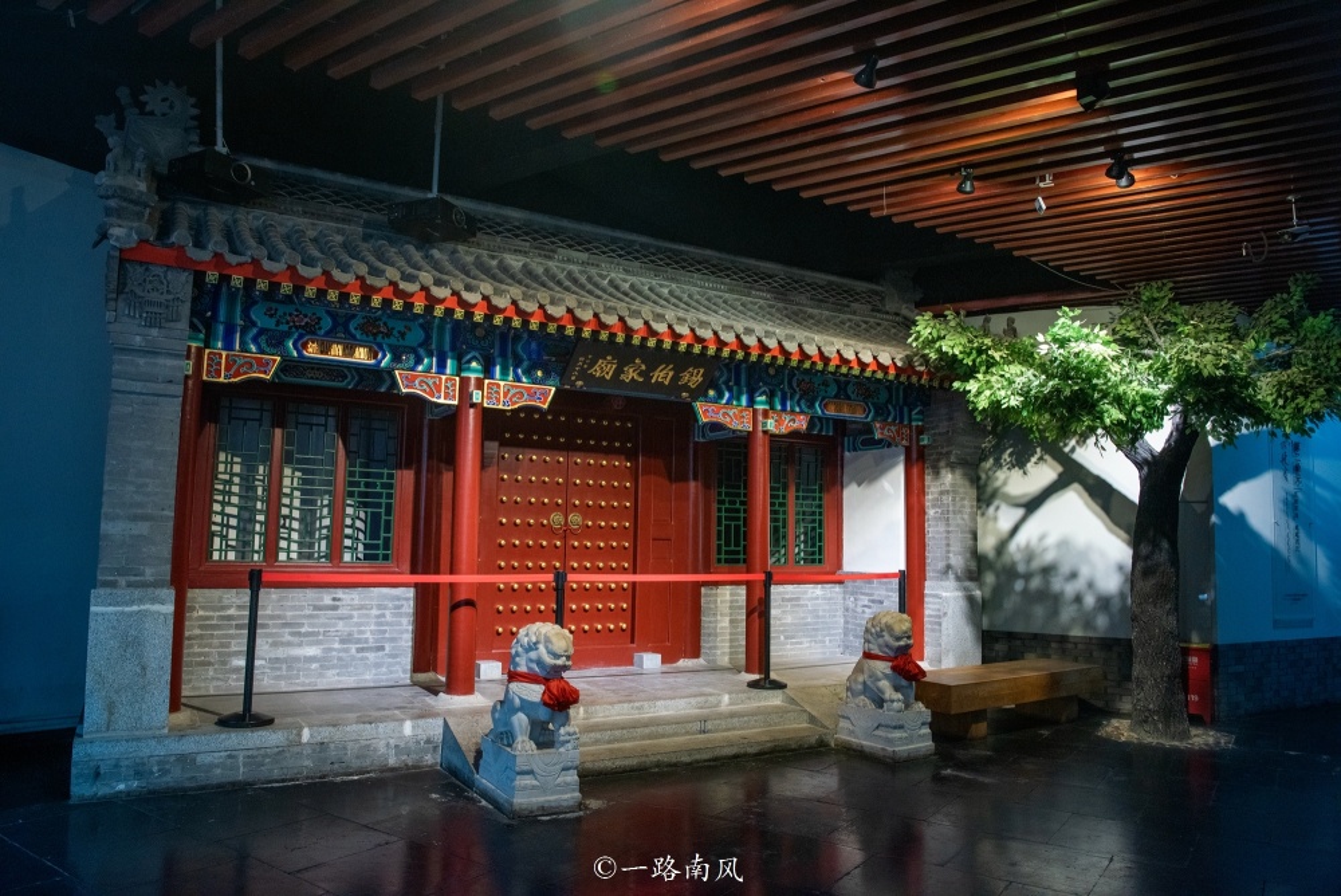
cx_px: 670
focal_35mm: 24
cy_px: 448
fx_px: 894
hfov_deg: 73.7
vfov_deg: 53.2
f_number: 5.6
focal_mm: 24
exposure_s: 1/60
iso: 800
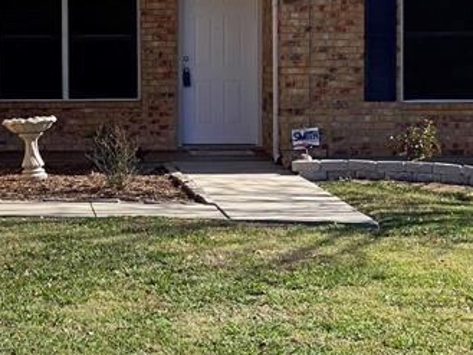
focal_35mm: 162
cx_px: -53
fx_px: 2214
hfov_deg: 12.0
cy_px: 124
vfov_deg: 9.2
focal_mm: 6
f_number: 2
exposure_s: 1/1410
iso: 20
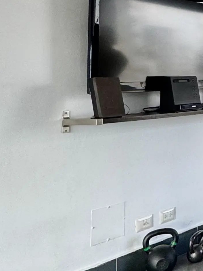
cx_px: 391
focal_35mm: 60
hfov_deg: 18.0
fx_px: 469
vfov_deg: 31.4
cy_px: 59
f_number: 2.2
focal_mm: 2.22
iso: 80
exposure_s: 1/99
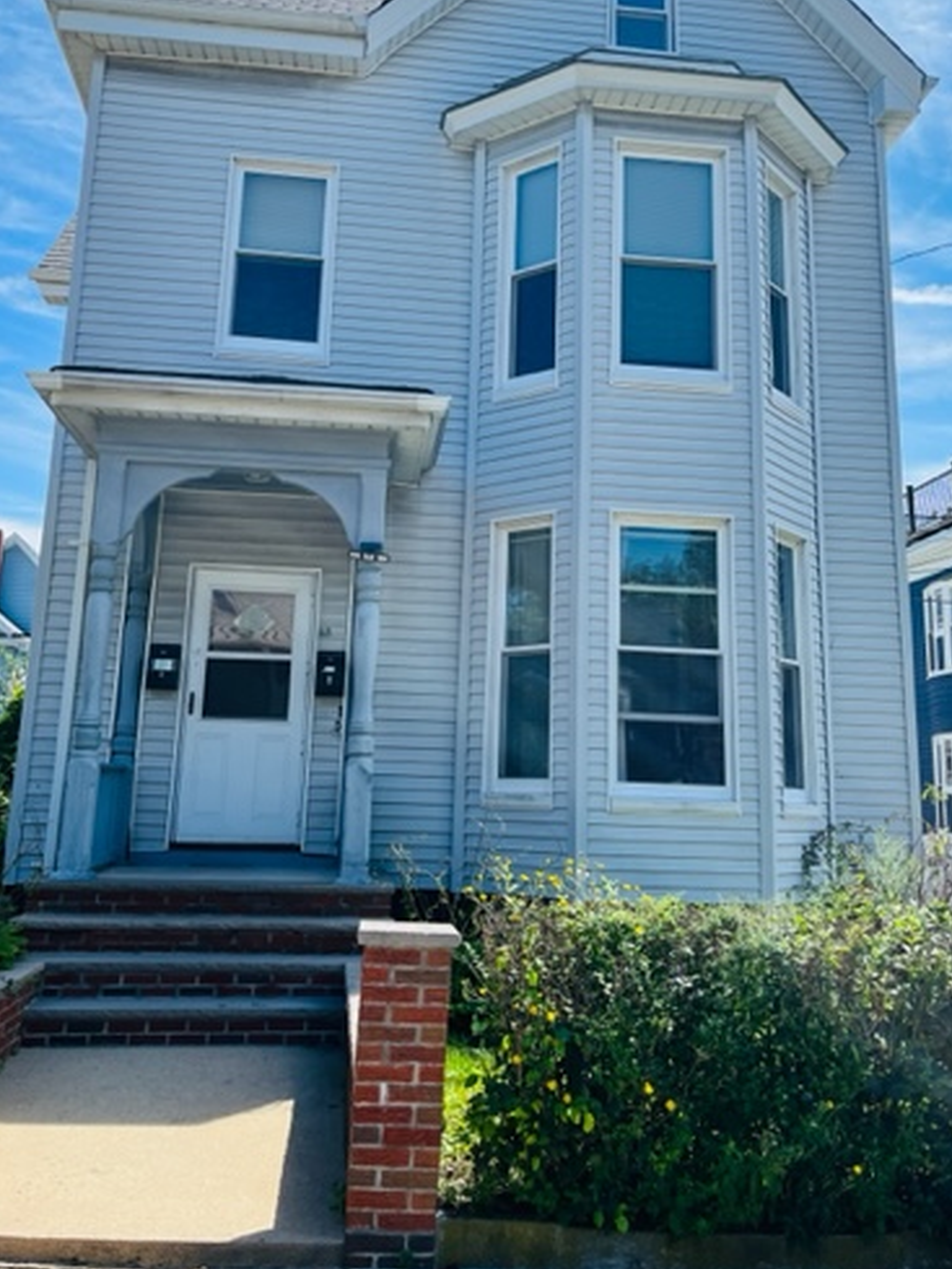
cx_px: 511
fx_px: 1246
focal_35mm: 34
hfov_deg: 41.8
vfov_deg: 53.5
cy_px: 490
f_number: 1.6
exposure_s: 1/2632
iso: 50
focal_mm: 5.1
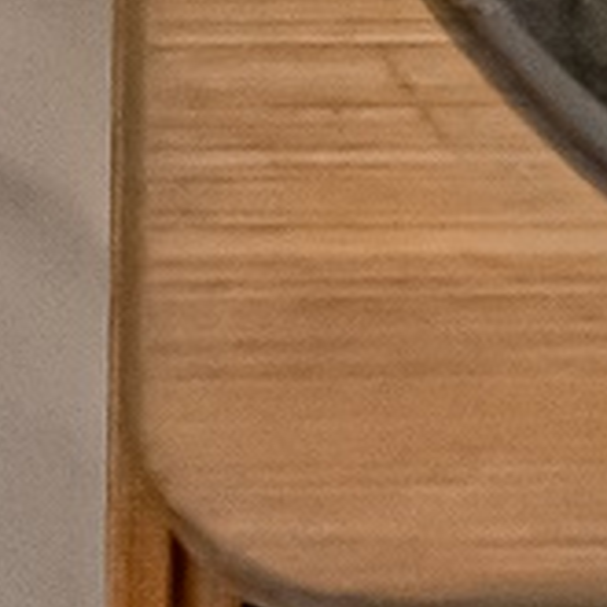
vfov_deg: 3.5
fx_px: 9781
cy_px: -1365
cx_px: 2715
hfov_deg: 3.4
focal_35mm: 493
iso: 1250
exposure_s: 1/100
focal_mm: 50
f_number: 2.2
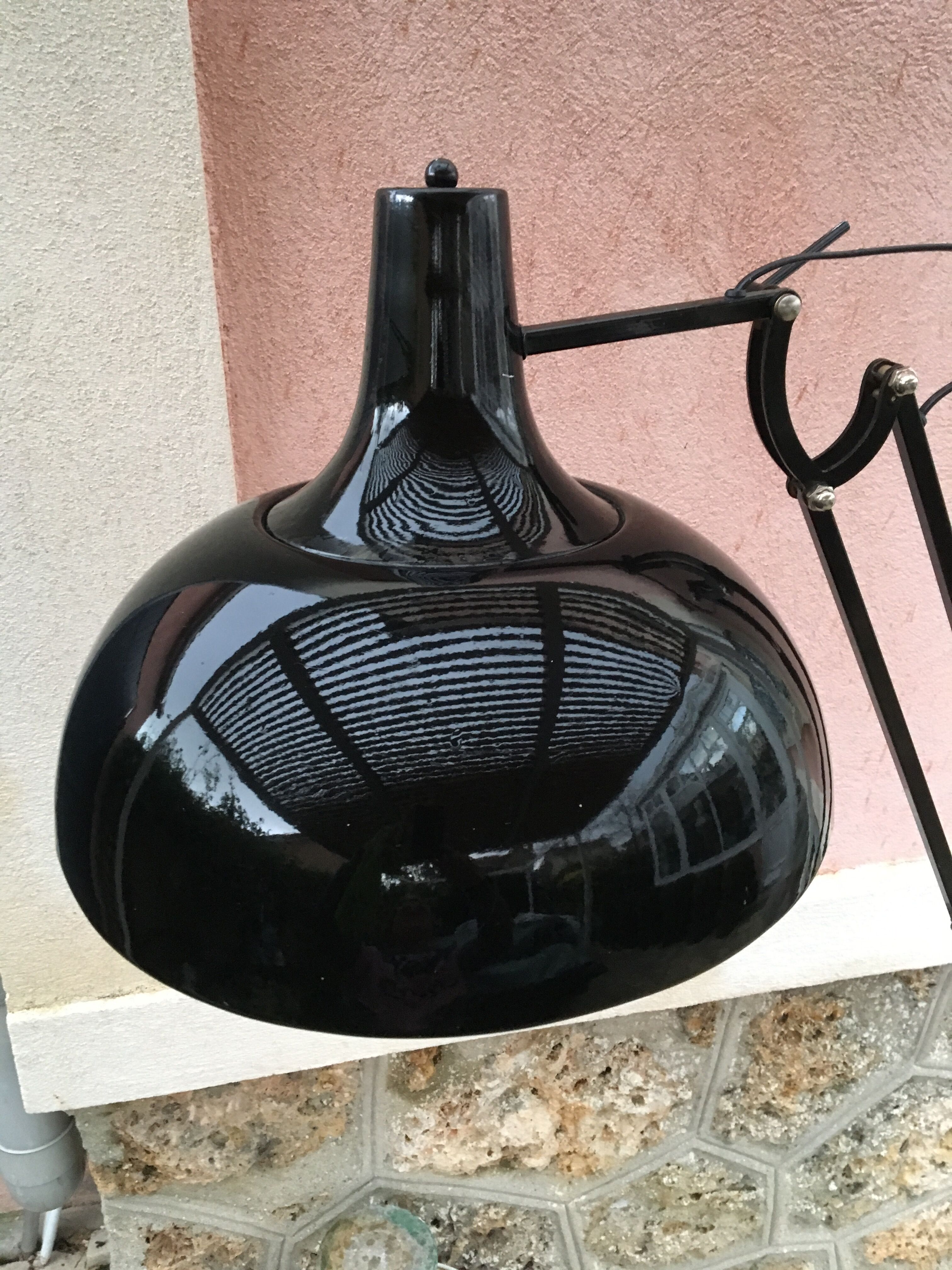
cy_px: 635
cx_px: 476
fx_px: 1063
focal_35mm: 29
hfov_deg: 48.2
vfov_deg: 61.7
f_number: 2.2
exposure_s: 1/17
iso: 200
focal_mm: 4.15
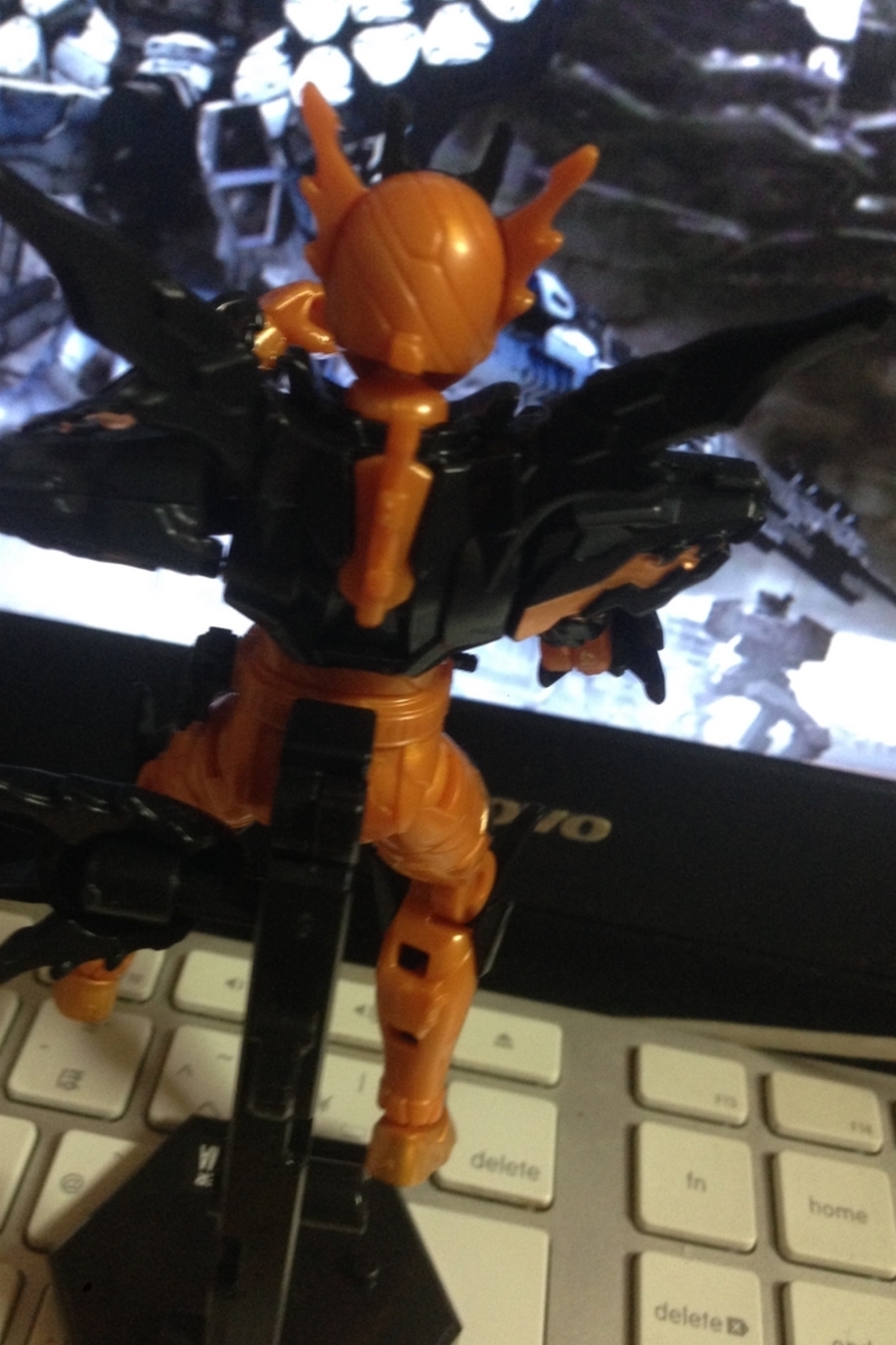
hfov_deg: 37.8
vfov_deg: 54.4
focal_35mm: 35
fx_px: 1307
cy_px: 685
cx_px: 400
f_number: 2.4
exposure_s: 1/20
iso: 250
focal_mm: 4.12
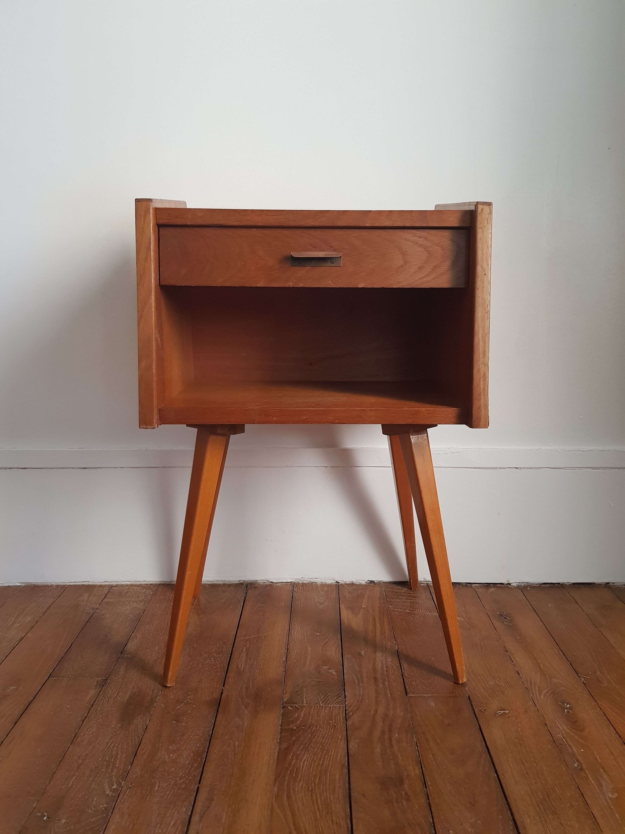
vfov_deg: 67.3
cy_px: 417
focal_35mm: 26
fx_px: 626
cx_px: 312
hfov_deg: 53.1
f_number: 1.7
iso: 200
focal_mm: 4.2
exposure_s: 1/30
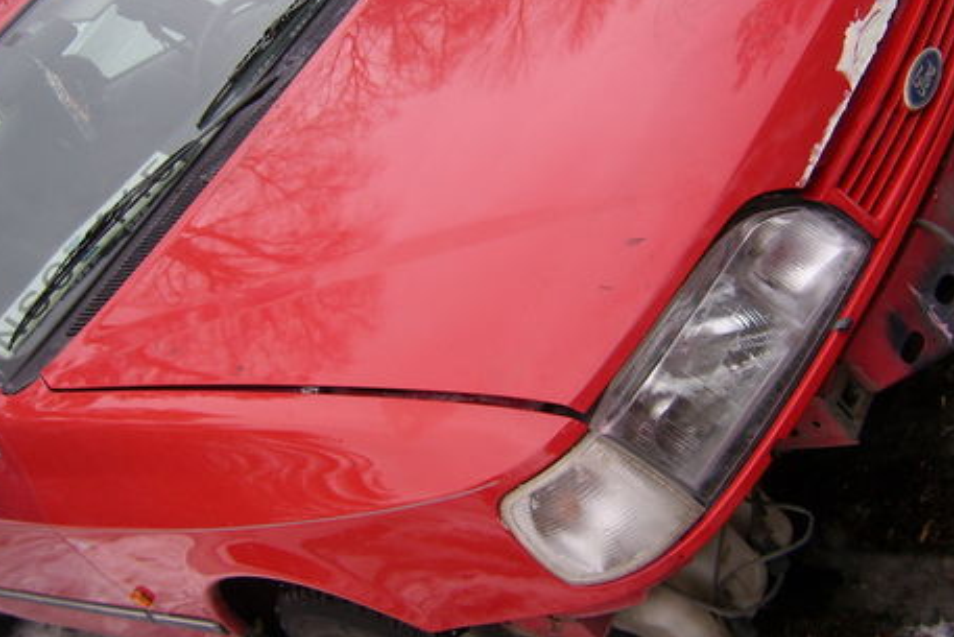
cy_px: 255
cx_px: 470
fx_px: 1352
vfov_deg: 26.4
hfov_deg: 38.9
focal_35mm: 51
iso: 100
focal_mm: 5.95
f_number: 2.8
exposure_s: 1/162
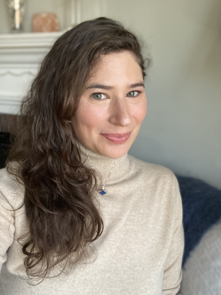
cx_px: 110
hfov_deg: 44.2
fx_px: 272
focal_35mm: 32
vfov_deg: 56.8
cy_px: 148
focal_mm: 2.87
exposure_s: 1/56
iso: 320
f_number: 2.2
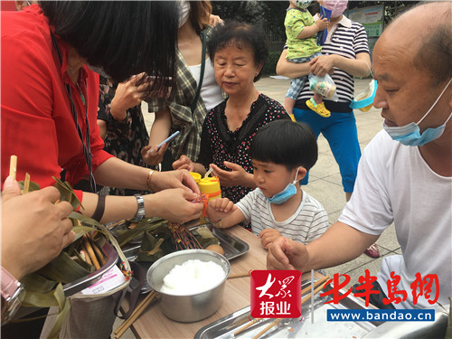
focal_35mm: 29
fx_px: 379
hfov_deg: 61.7
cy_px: 170
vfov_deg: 48.2
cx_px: 226
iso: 25
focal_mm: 4.15
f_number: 2.2
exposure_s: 1/379
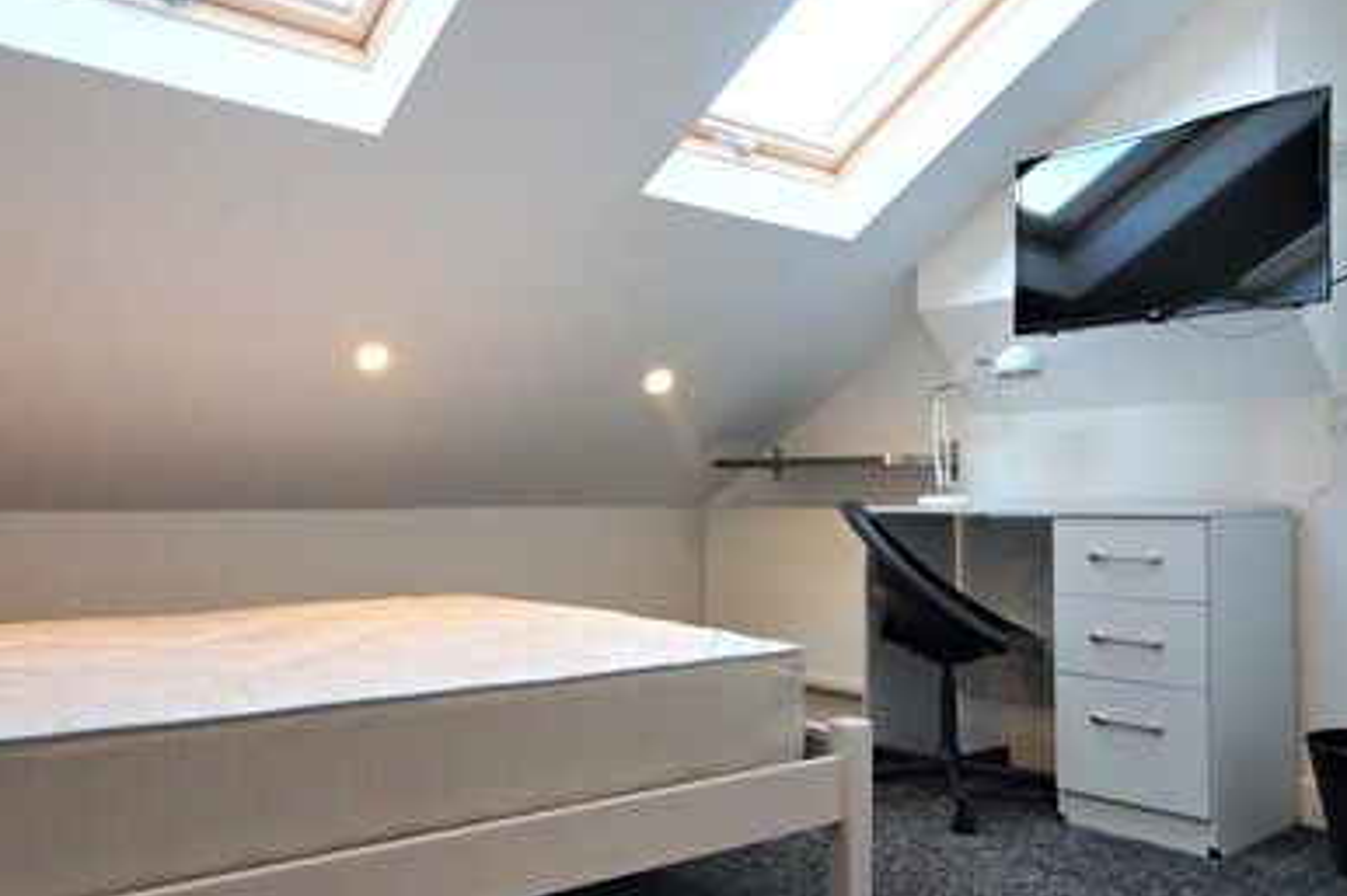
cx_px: 715
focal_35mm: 29
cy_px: 483
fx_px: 1085
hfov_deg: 63.6
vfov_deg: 44.9
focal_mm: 11
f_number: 4
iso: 400
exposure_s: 1/60
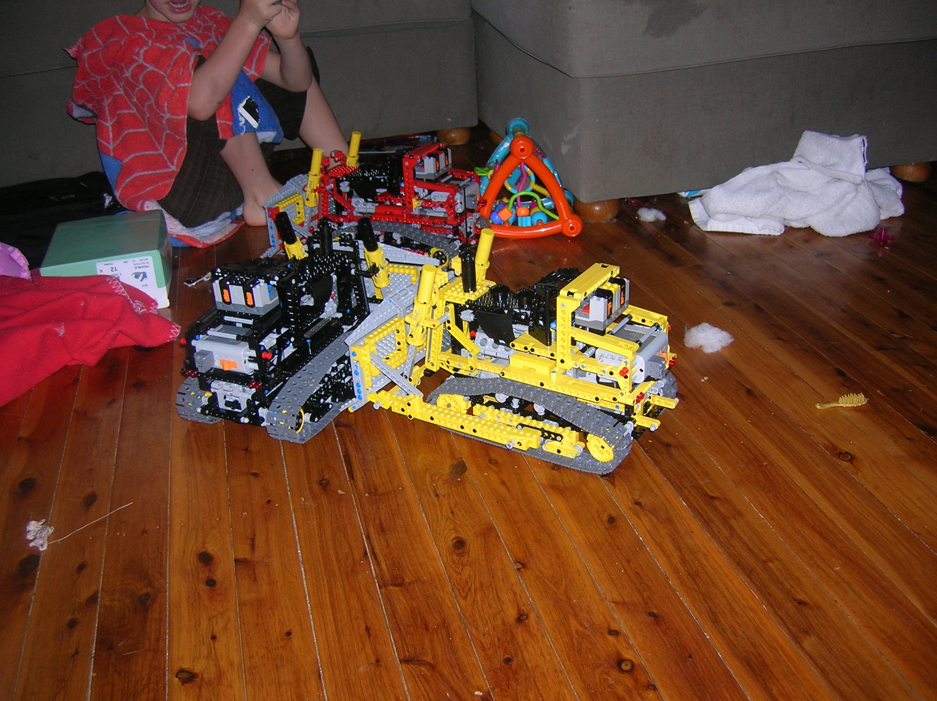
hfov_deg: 54.0
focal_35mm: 34
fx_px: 920
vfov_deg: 41.7
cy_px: 350
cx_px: 468
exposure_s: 1/60.1
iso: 50
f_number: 2.9
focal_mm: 5.7
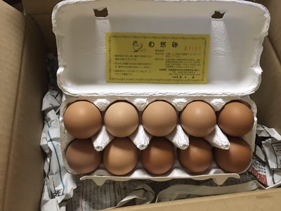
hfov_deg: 61.7
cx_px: 140
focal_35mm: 29
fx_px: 235
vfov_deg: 48.2
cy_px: 106
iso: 200
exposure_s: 1/30
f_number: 2.2
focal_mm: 4.15
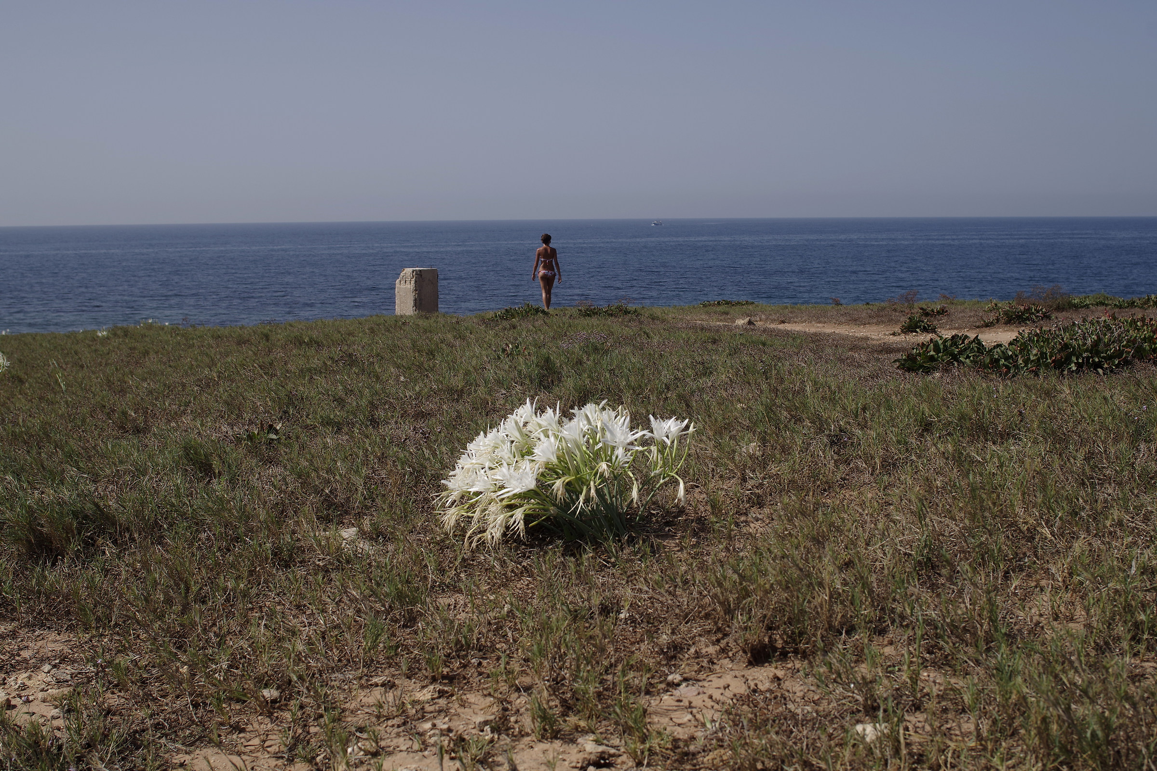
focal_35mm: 42
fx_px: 1350
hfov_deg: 46.4
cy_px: 386
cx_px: 578
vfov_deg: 31.9
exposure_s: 1/500
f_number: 6.7
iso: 100
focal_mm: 28
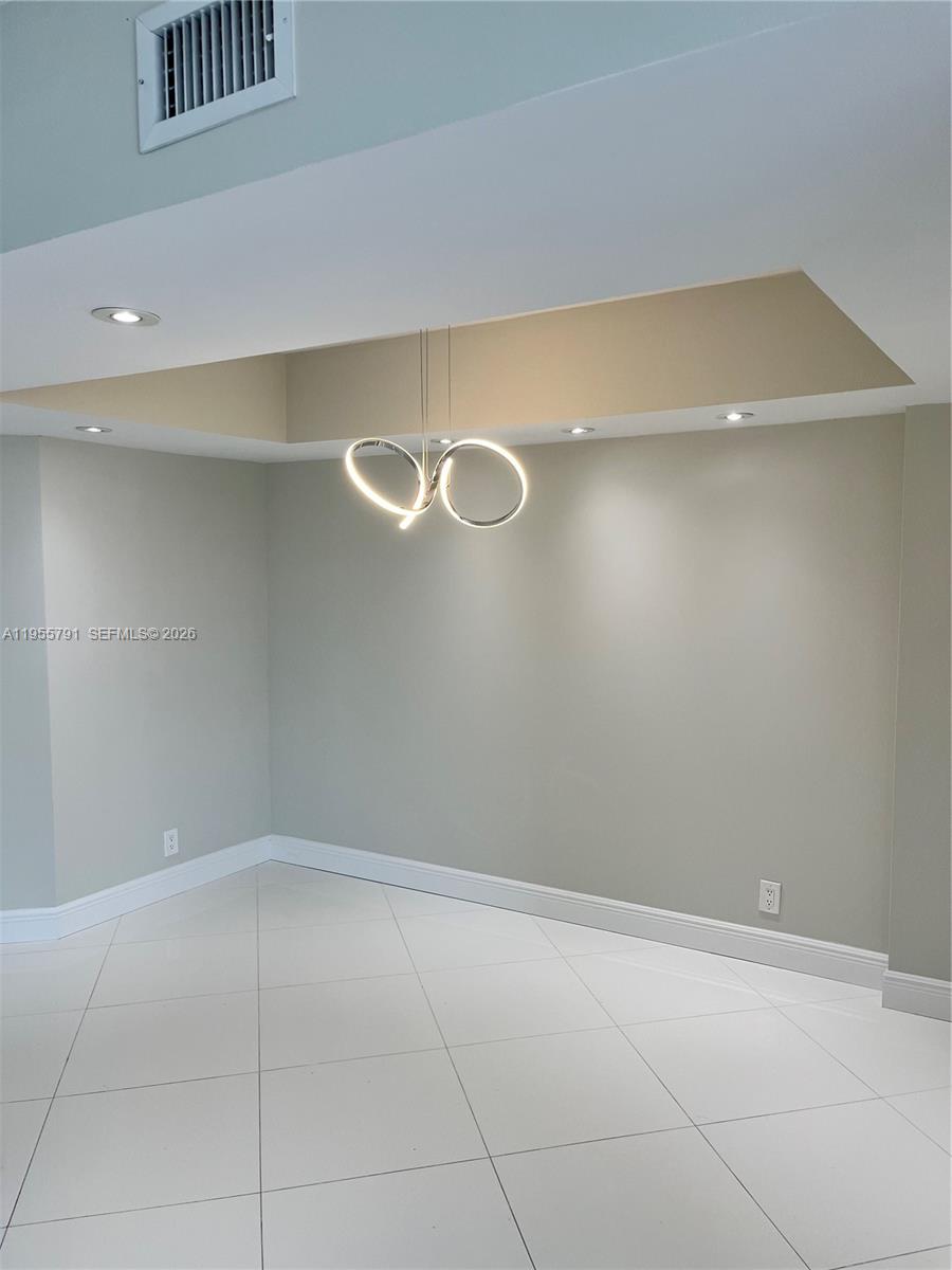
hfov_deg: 53.1
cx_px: 476
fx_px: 953
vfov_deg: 67.3
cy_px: 635
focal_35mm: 26
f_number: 1.6
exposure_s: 1/183
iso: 50
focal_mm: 5.1
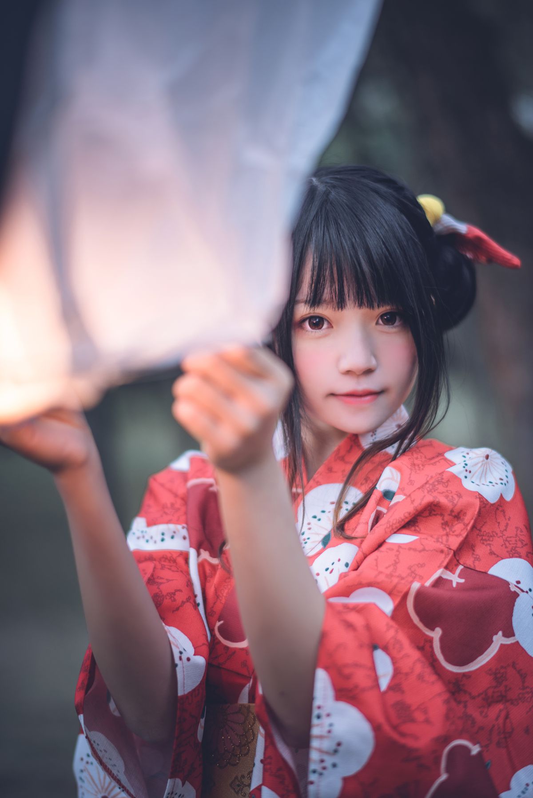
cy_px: 399
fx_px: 1287
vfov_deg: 34.5
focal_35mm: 58
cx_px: 266
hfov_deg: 23.4
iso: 200
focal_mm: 58
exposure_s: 1/80
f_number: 1.4
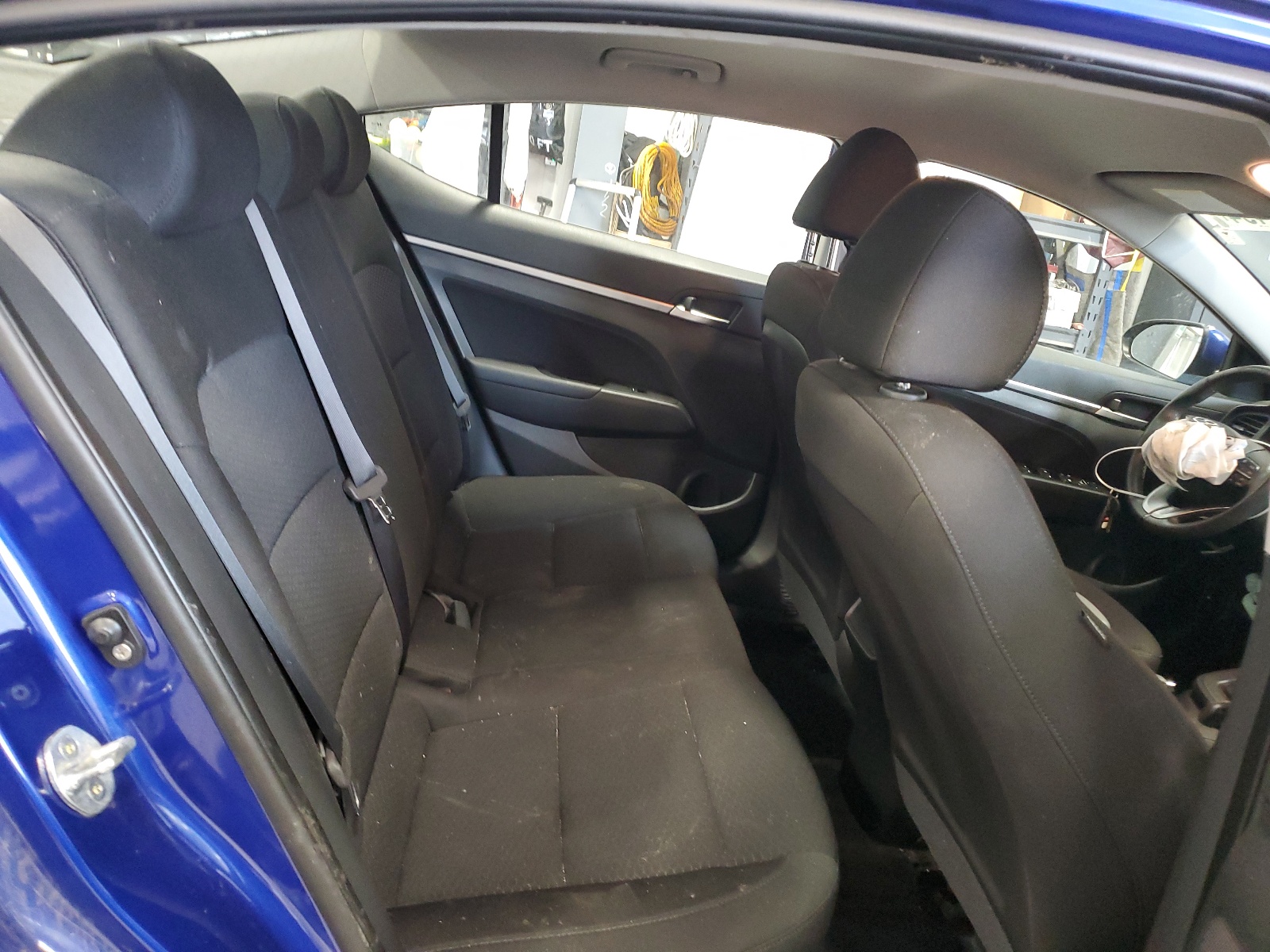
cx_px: 635
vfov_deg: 53.1
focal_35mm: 26
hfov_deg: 67.3
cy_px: 476
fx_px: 954
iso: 294
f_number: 1.5
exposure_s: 1/17
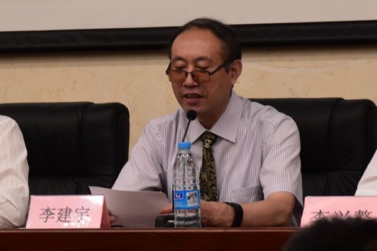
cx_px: 188
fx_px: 1099
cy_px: 126
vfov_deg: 13.0
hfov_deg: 19.5
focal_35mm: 105
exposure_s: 1/30
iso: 800
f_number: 7.1
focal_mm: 70
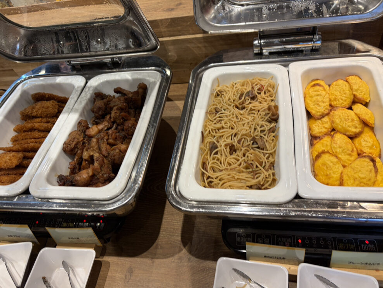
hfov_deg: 65.3
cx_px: 192
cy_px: 145
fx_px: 299
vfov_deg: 51.4
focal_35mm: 27
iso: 64
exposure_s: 1/60
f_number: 1.6
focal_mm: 5.96
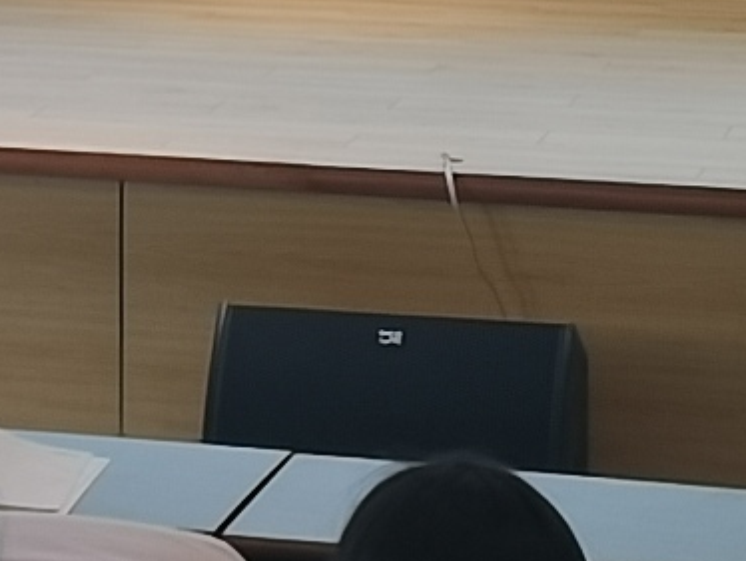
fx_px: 4442
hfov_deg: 9.3
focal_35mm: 206
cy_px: -206
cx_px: -358
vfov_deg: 7.1
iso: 50
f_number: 1.8
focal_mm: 5.58
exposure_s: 1/101
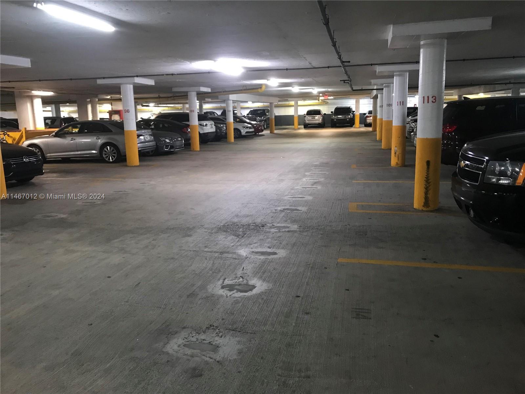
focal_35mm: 28
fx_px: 425
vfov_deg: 49.7
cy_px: 197
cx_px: 262
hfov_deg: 63.4
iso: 100
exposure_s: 1/9
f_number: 1.8
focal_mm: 3.99
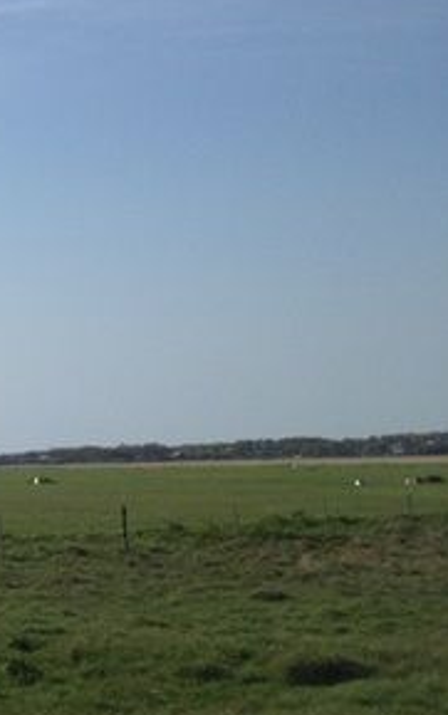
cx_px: -444
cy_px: 178
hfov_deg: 12.4
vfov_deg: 22.1
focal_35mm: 93
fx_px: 1814
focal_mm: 4.28
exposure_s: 1/3247
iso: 64
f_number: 2.4
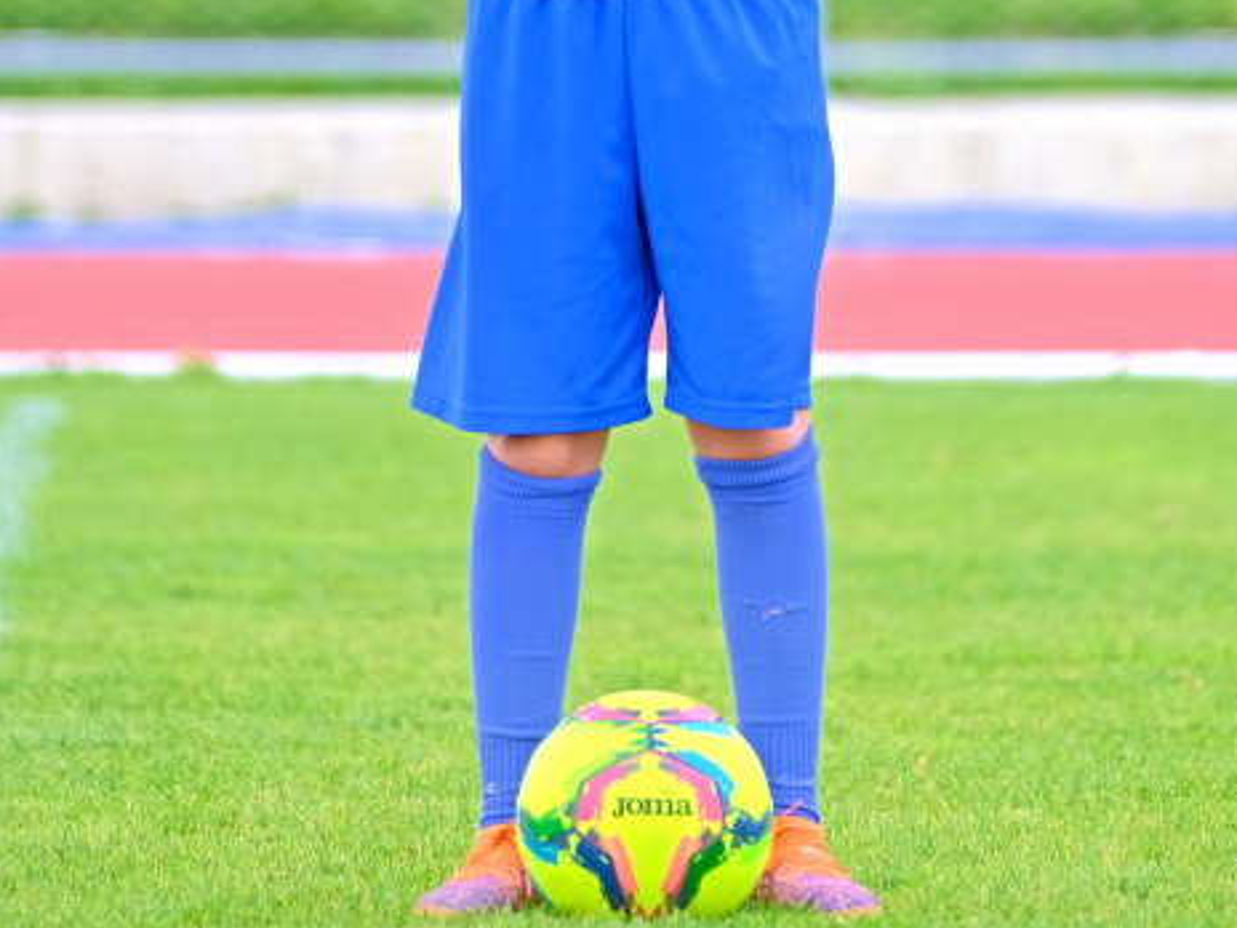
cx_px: 620
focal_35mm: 305
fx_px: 10899
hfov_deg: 6.5
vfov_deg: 4.9
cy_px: 52
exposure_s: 1/400
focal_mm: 140
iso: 320
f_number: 2.8
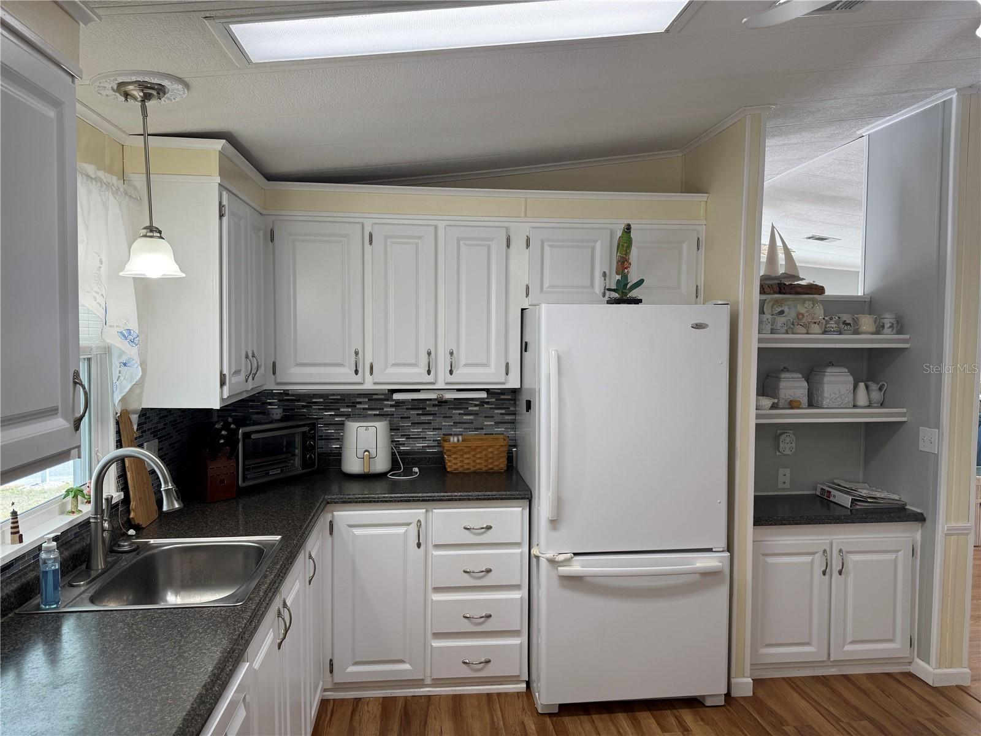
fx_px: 680
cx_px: 490
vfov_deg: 56.8
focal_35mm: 24
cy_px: 368
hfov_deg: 71.6
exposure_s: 1/120
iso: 100
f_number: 1.78
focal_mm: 6.76
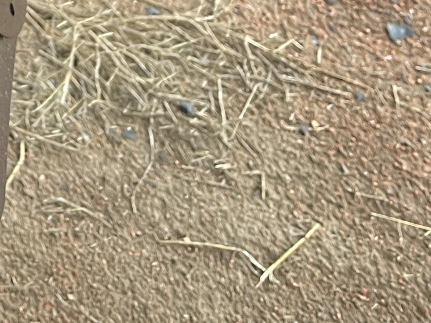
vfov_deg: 13.3
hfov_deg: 18.0
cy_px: -282
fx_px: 1232
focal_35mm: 99
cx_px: -186
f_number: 1.6
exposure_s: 1/60
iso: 160
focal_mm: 5.1
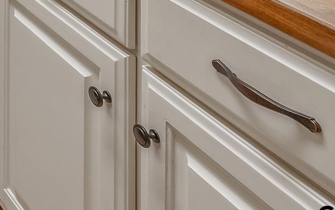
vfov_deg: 14.4
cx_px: -338
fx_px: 584
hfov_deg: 19.0
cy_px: -279
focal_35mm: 64
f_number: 8
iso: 800
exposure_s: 1/15
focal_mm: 14
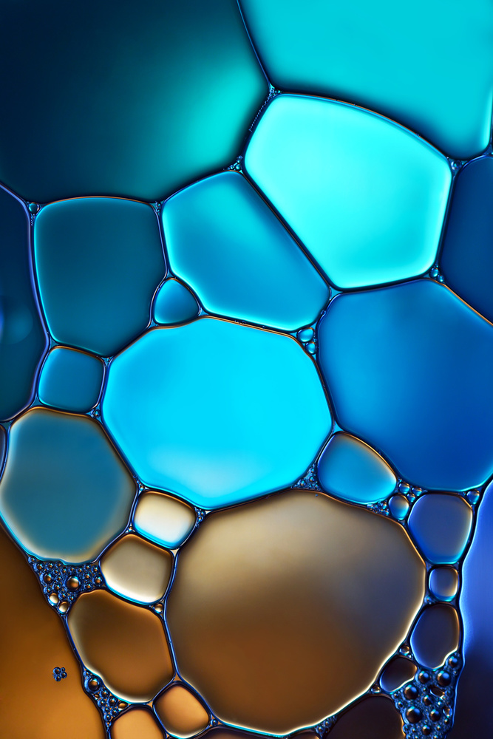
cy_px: 370
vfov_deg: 33.4
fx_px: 1232
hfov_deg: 22.6
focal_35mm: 60
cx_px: 246
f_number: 6.3
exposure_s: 1/800
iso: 400
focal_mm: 60
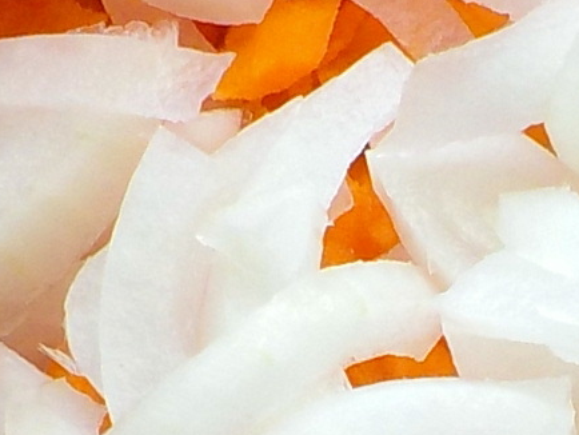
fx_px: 2627
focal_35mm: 157
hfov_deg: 12.3
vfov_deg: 9.1
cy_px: 755
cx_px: 658
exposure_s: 1/400
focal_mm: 4.1
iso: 125
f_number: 3.3
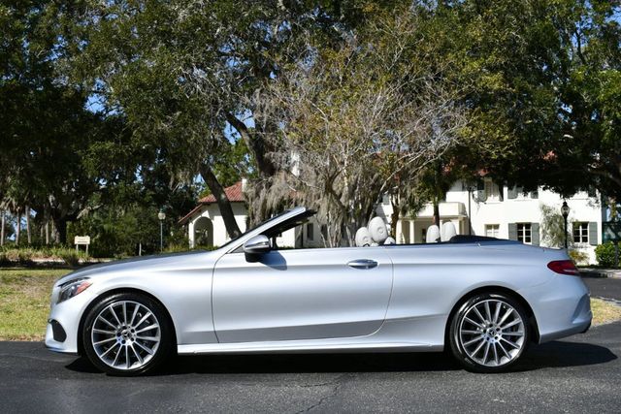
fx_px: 725
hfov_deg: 46.4
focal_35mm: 42
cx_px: 310
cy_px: 207
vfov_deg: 31.9
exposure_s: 1/320
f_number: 9
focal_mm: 21
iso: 100
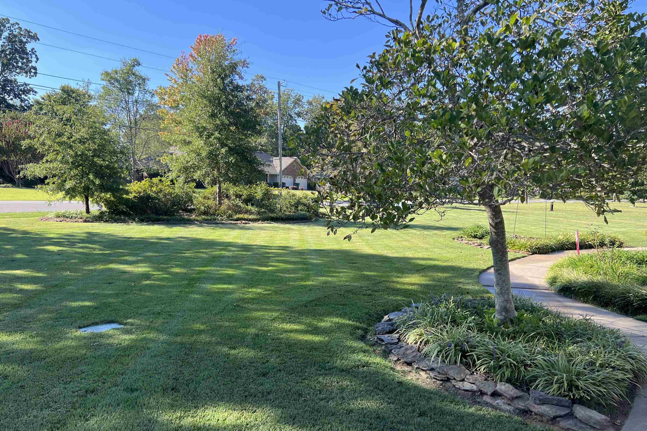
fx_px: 503
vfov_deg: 46.3
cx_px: 318
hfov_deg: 65.5
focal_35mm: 28
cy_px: 247
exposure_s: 1/786
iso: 50
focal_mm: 5.7
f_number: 1.5
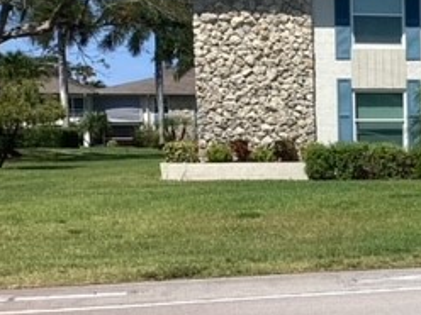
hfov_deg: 22.1
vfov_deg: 18.4
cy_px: 195
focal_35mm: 80
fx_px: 973
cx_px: 538
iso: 25
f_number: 2.4
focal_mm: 3.3
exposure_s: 1/1773
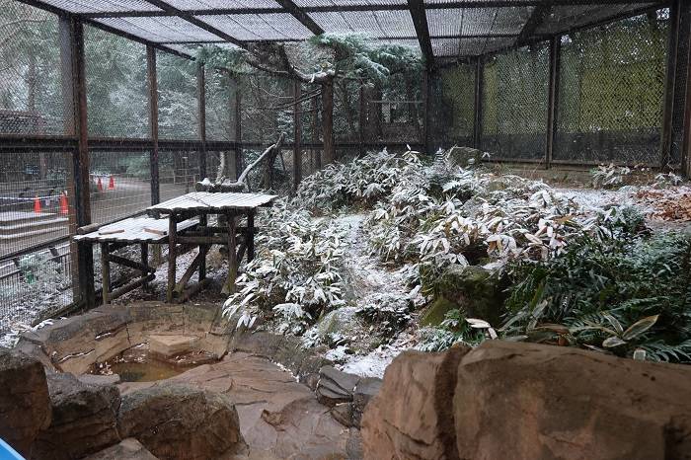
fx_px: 633
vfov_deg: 39.9
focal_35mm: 33
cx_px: 346
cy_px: 230
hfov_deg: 57.2
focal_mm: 12.2
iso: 125
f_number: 3.5
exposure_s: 1/40
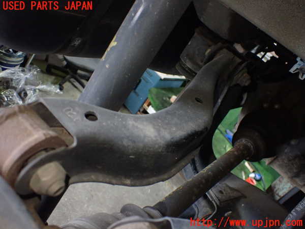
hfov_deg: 60.0
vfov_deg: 46.8
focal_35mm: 30
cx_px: 152
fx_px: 264
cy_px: 114
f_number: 2.3
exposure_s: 1/125
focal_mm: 5.4
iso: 800
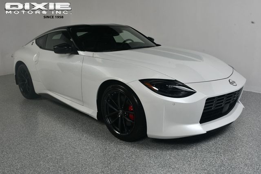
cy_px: 87
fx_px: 246
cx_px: 130
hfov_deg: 55.8
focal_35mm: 34
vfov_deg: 38.8
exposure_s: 1/160
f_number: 14
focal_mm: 23
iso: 100
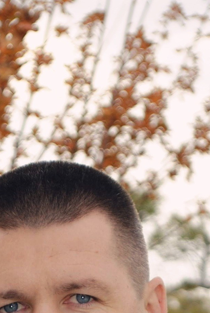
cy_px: 505
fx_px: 3055
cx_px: 57
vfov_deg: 5.8
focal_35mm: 350
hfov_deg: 3.9
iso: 100
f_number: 5.6
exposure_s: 1/125
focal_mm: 55
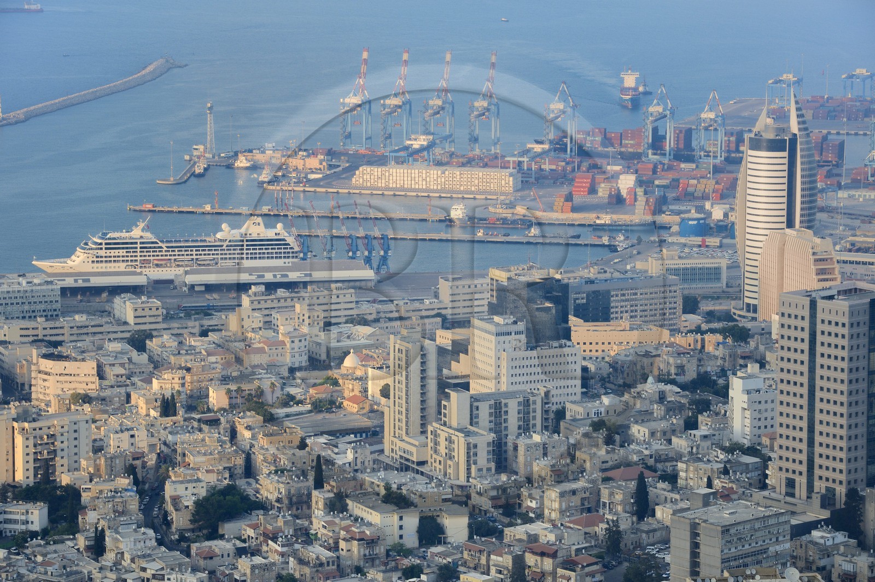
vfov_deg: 10.9
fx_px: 3036
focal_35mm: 125
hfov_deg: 16.4
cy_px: 291
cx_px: 438
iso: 400
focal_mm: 125
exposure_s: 1/250
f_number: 8
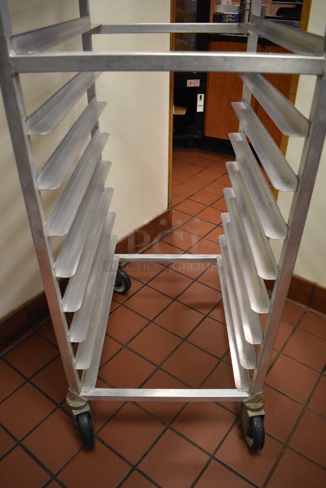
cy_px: 244
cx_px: 163
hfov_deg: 48.0
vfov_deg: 67.3
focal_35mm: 27
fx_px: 366
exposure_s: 1/125
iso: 2200
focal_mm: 18
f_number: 3.5
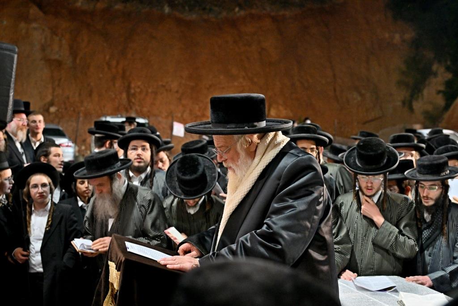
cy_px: 153
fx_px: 560
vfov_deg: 30.5
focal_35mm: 44
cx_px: 229
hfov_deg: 44.5
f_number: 4
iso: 2000
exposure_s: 1/125
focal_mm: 44
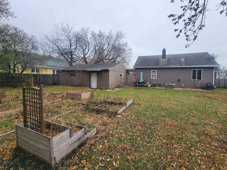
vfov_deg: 85.5
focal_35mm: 14
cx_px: 122
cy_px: 79
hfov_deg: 101.9
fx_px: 92
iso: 50
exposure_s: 1/313
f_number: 2.2
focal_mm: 2.2
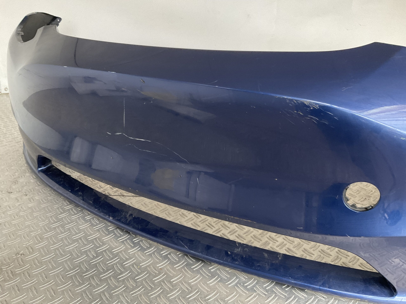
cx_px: 203
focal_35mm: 29
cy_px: 152
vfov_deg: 48.2
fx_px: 340
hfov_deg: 61.7
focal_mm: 3
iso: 125
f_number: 1.8
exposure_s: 1/50
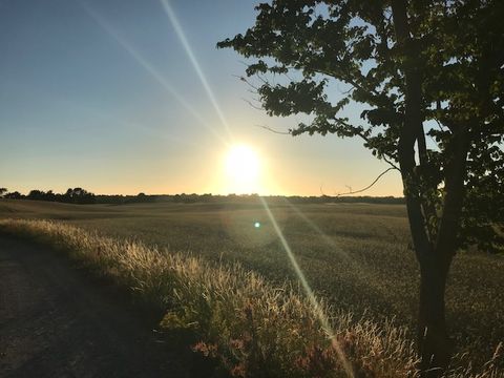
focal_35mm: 28
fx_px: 408
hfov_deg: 63.4
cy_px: 189
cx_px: 252
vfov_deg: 49.7
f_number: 1.8
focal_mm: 3.99
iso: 20
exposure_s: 1/5319
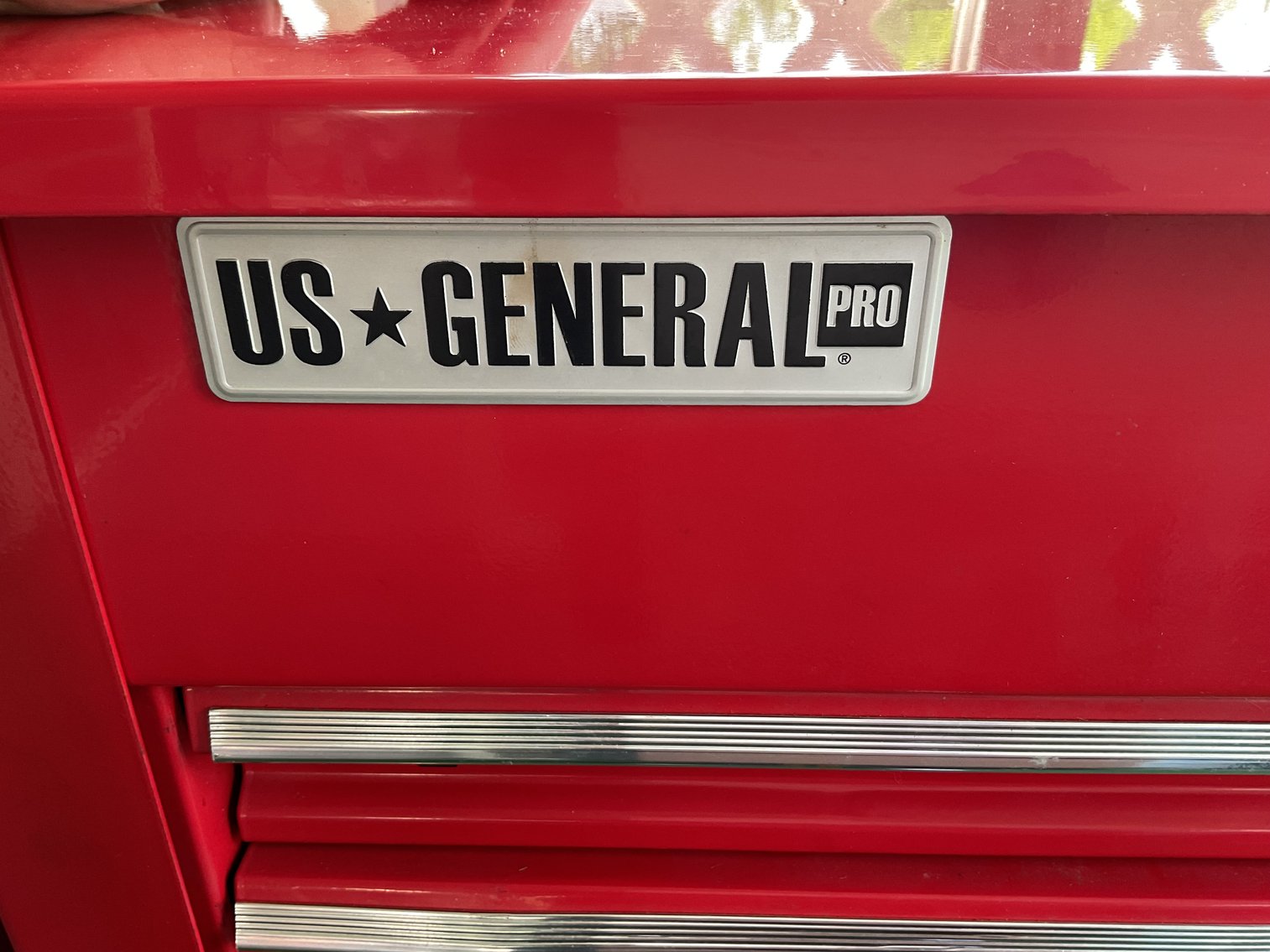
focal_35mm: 29
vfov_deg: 48.2
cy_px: 476
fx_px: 1064
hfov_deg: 61.7
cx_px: 635
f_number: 1.8
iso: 64
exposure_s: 1/60
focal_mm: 3
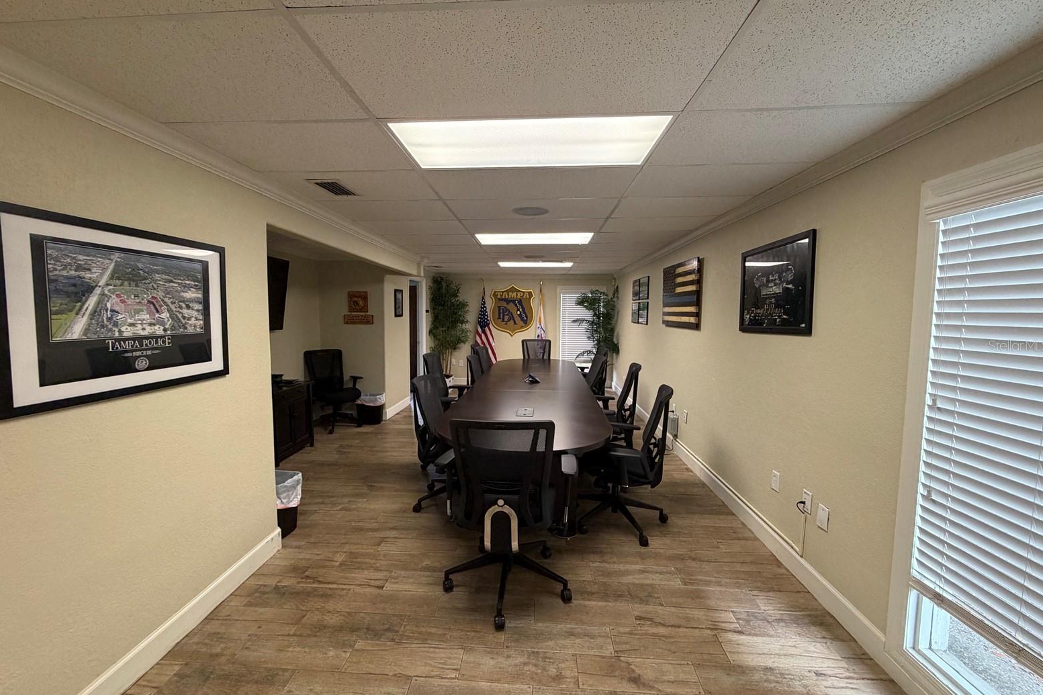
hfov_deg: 100.4
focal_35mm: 15
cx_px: 514
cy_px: 345
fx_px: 435
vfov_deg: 77.3
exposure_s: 1/60
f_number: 2.2
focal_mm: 2.22
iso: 200
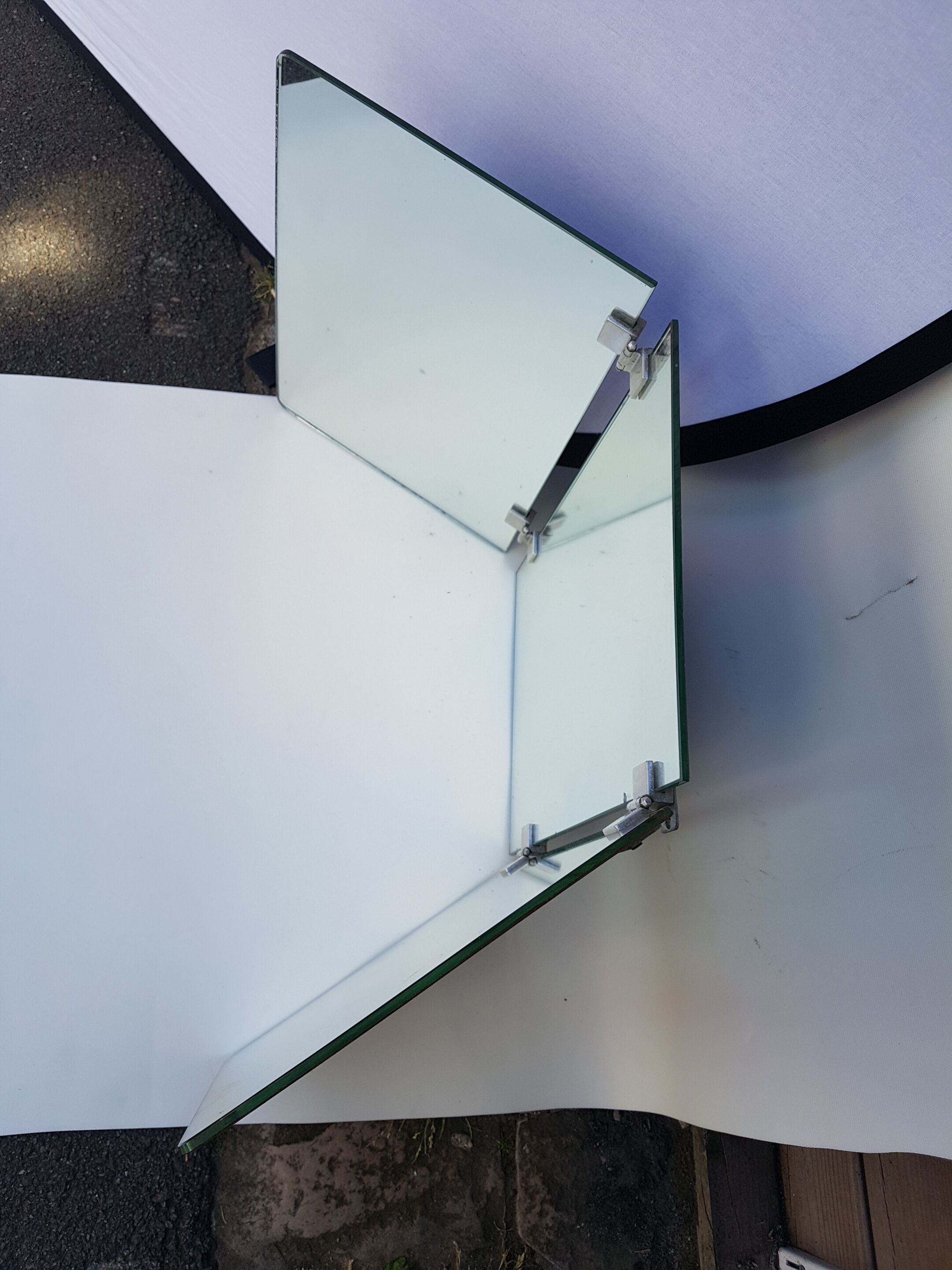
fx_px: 953
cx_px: 476
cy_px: 635
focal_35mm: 26
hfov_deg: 53.1
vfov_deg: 67.3
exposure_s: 1/502
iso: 50
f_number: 1.7
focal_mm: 4.2
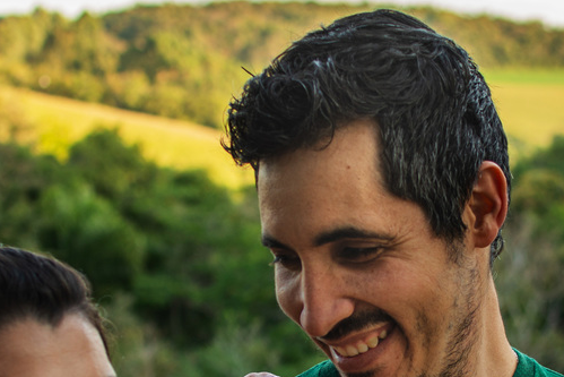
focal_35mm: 126
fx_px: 1978
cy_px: 352
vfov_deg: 10.8
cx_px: 321
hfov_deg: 16.2
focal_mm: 35
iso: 100
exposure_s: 1/125
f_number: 3.5
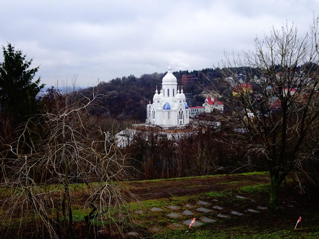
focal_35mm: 41
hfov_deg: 45.8
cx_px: 160
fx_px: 378
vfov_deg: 35.1
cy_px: 120
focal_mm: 7.05
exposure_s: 1/50
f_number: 4
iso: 400
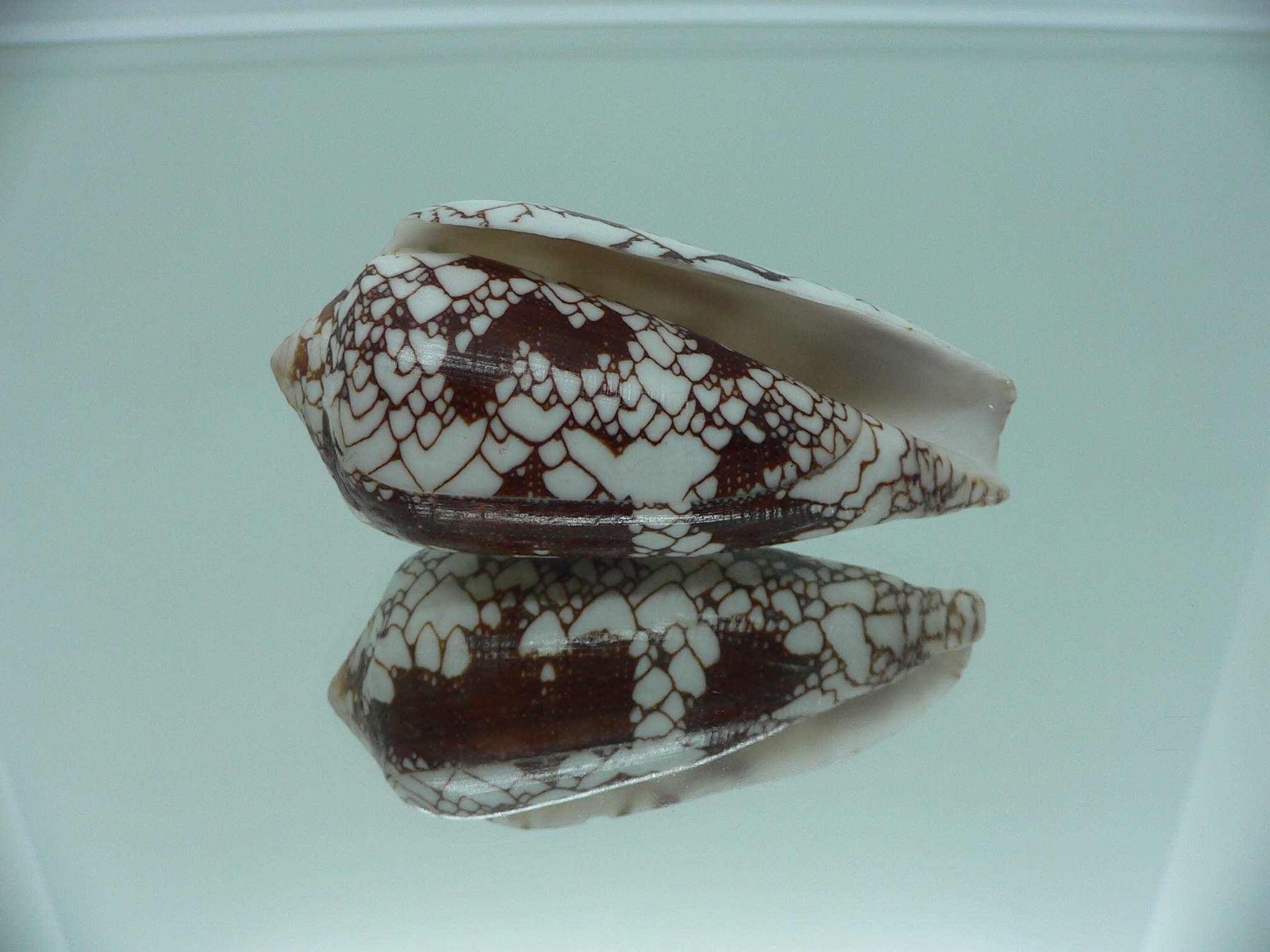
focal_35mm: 35
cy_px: 476
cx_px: 635
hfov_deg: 52.6
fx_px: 1284
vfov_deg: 40.7
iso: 80
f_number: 2.8
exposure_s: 1/60
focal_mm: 4.6
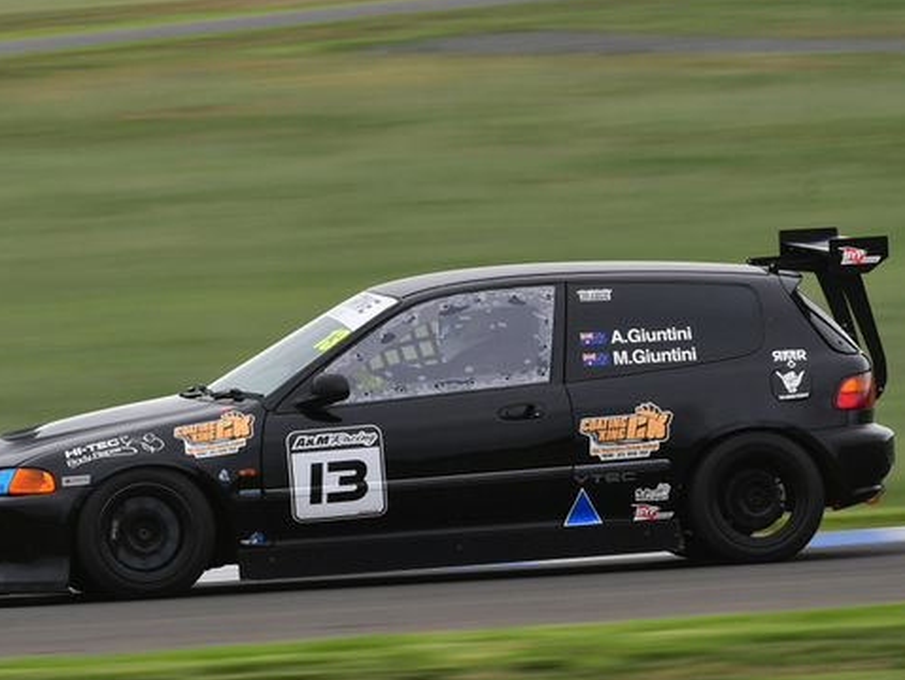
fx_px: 16378
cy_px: 217
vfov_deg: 2.4
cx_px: 418
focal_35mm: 626
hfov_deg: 3.2
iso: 160
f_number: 10
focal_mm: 260
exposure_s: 1/160
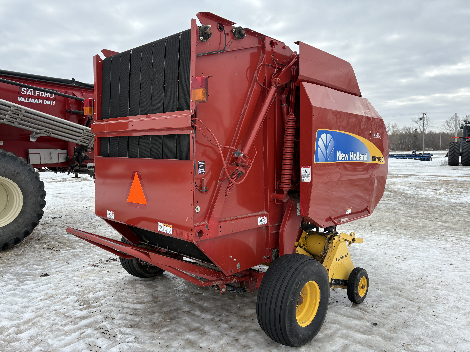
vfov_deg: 53.1
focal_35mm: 26
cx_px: 235
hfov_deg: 67.3
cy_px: 176
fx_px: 353
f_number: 1.6
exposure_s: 1/1311
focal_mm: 5.96
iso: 50
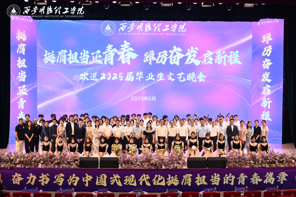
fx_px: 386
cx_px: 148
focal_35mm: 47
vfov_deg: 28.6
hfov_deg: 41.9
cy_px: 98
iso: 2200
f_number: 5.6
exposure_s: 1/200
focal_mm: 47
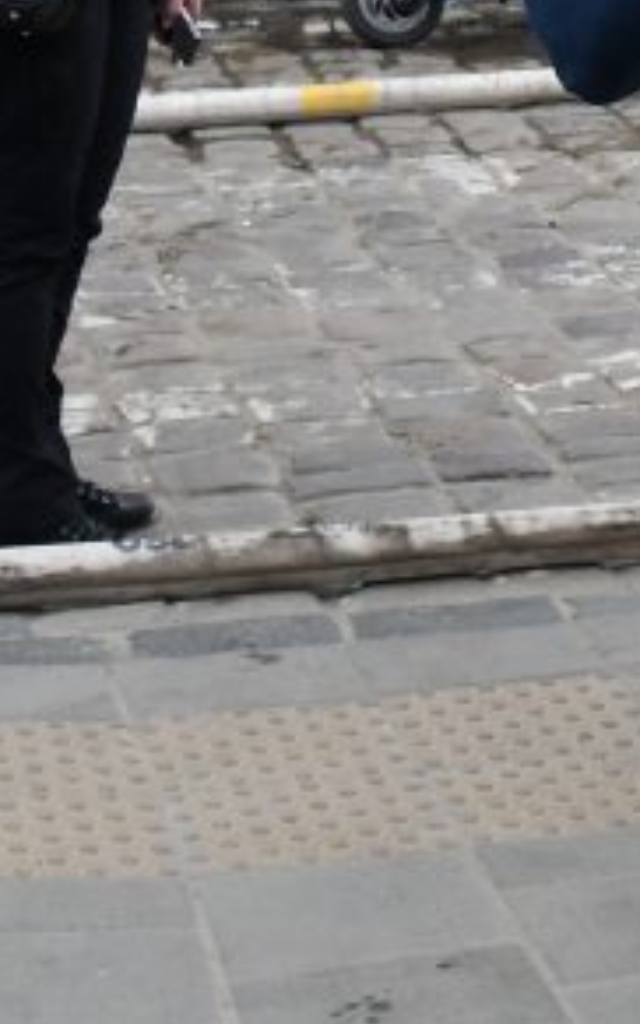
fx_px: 3515
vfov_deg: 16.0
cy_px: -144
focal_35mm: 126
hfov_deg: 9.7
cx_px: 1294
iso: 720
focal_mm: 24
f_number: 4
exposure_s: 1/1000
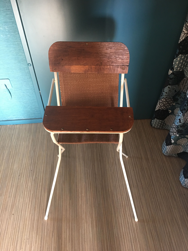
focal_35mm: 29
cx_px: 94
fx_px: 210
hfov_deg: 48.2
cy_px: 126
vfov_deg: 61.7
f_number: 2.2
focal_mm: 4.15
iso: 100
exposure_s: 1/17
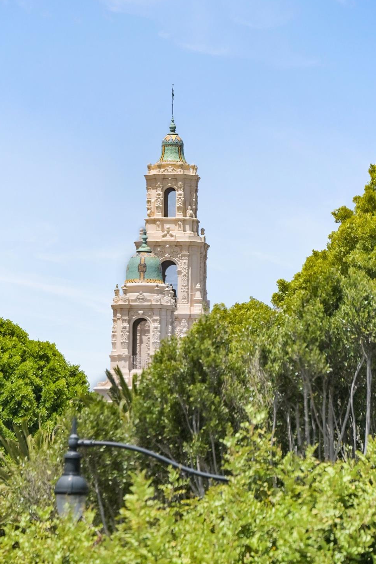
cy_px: 282
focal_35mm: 312
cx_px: 188
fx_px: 4885
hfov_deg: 4.4
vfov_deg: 6.6
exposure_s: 1/3200
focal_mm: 200
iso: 400
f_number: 7.1
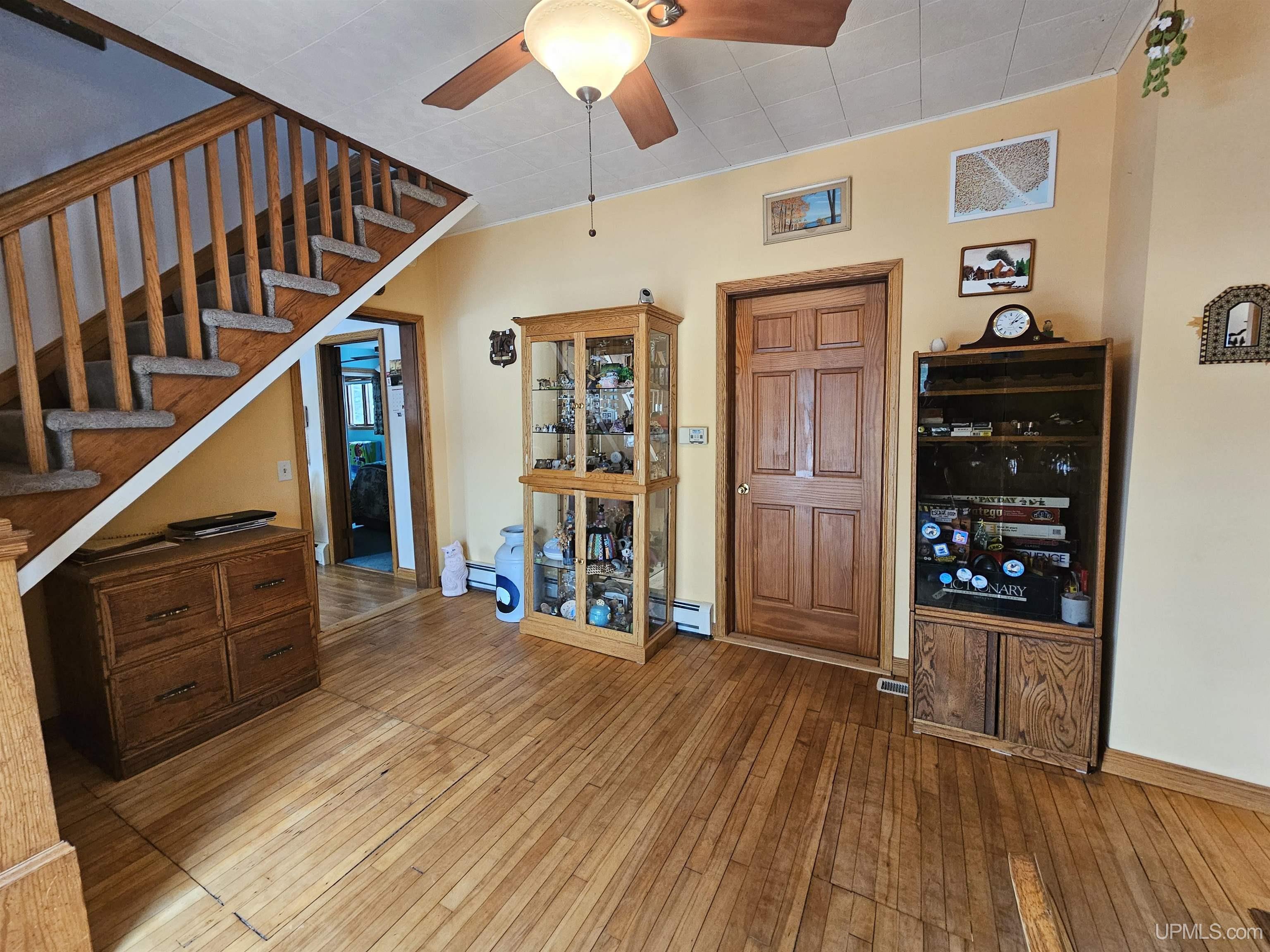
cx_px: 635
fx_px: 477
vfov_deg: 89.9
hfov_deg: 106.2
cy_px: 476
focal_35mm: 13
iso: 320
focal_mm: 2.2
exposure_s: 1/60
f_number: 2.2
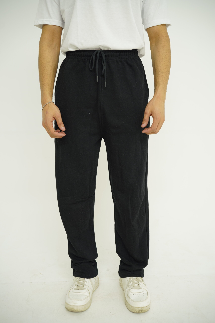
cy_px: 162
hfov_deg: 37.9
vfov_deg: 54.4
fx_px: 313
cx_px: 108
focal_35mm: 35
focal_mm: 35
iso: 400
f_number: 2.8
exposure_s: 1/100
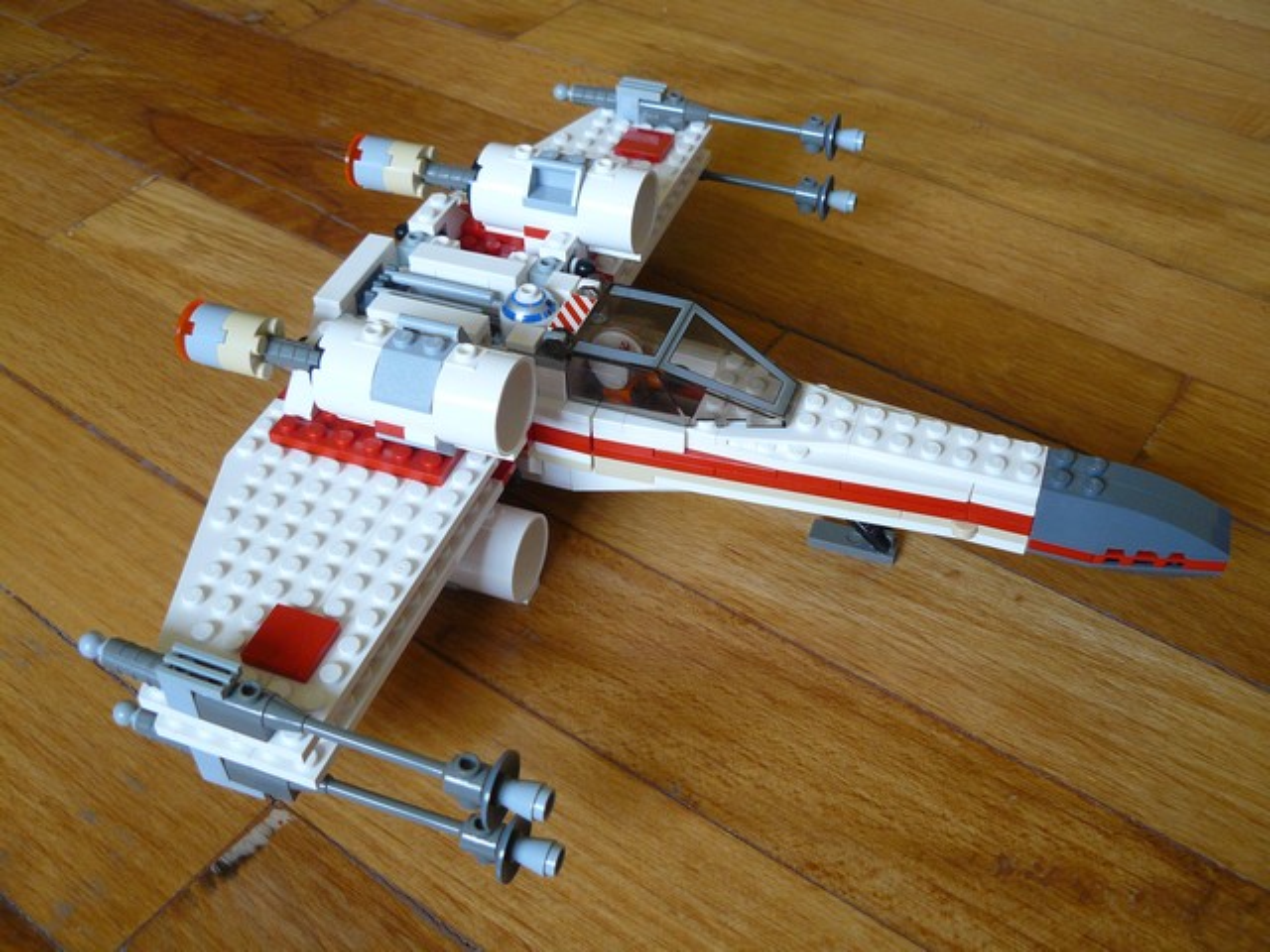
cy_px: 476
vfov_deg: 39.7
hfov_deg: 51.4
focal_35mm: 36
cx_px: 635
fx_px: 1321
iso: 125
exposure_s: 1/30
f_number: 2.8
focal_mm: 6
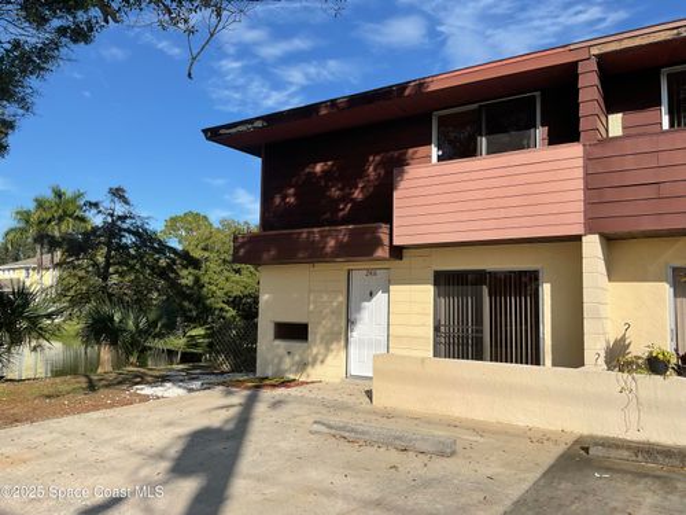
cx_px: 343
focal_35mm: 29
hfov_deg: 61.7
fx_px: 575
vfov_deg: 48.2
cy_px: 258
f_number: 1.8
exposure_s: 1/2801
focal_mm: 3
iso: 16
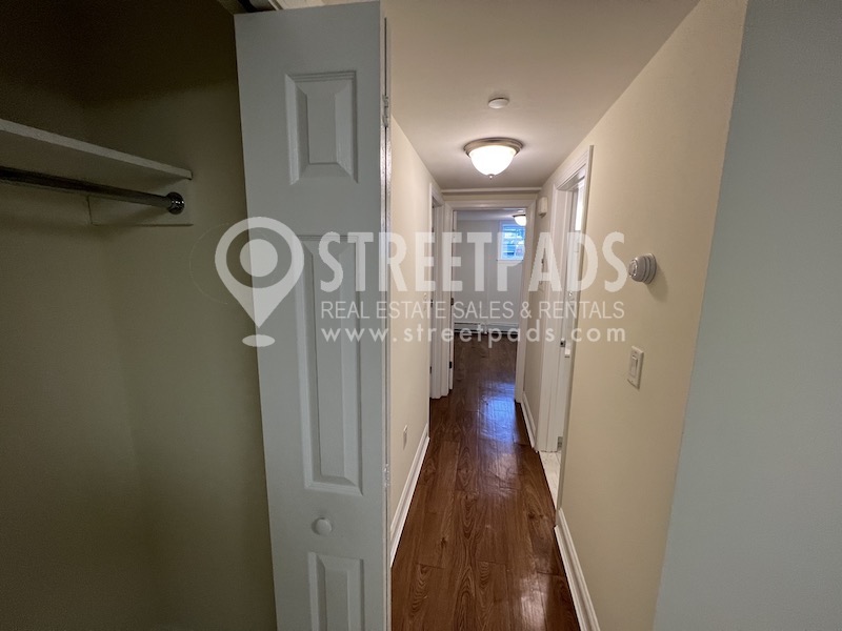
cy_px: 316
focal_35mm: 13
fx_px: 316
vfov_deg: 89.9
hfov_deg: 106.2
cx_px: 421
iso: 200
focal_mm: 1.57
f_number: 1.8
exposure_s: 1/120
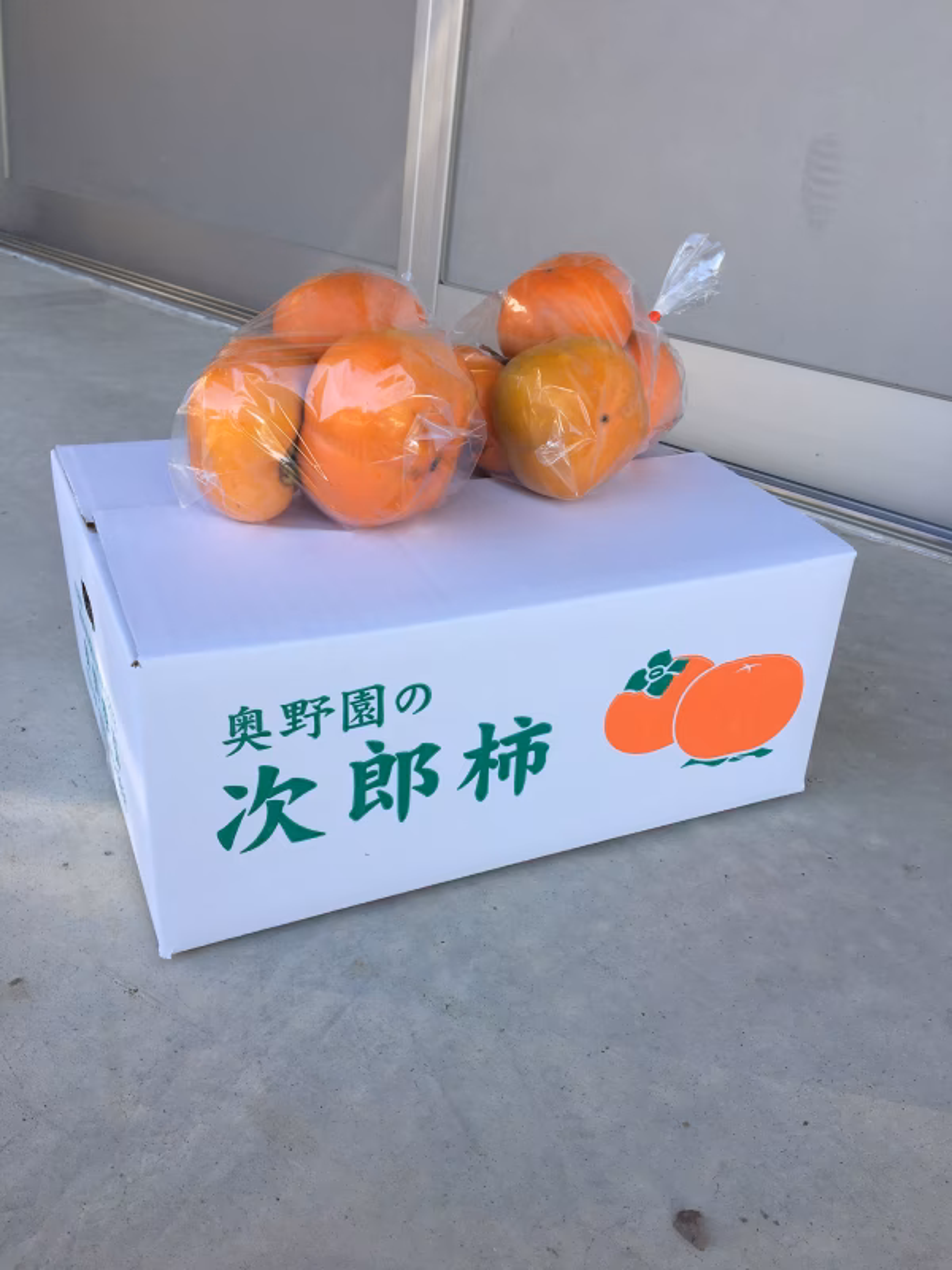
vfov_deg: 61.7
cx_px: 476
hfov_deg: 48.2
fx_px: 1063
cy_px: 635
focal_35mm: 29
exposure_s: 1/319
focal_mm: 4.15
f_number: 2.2
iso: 25
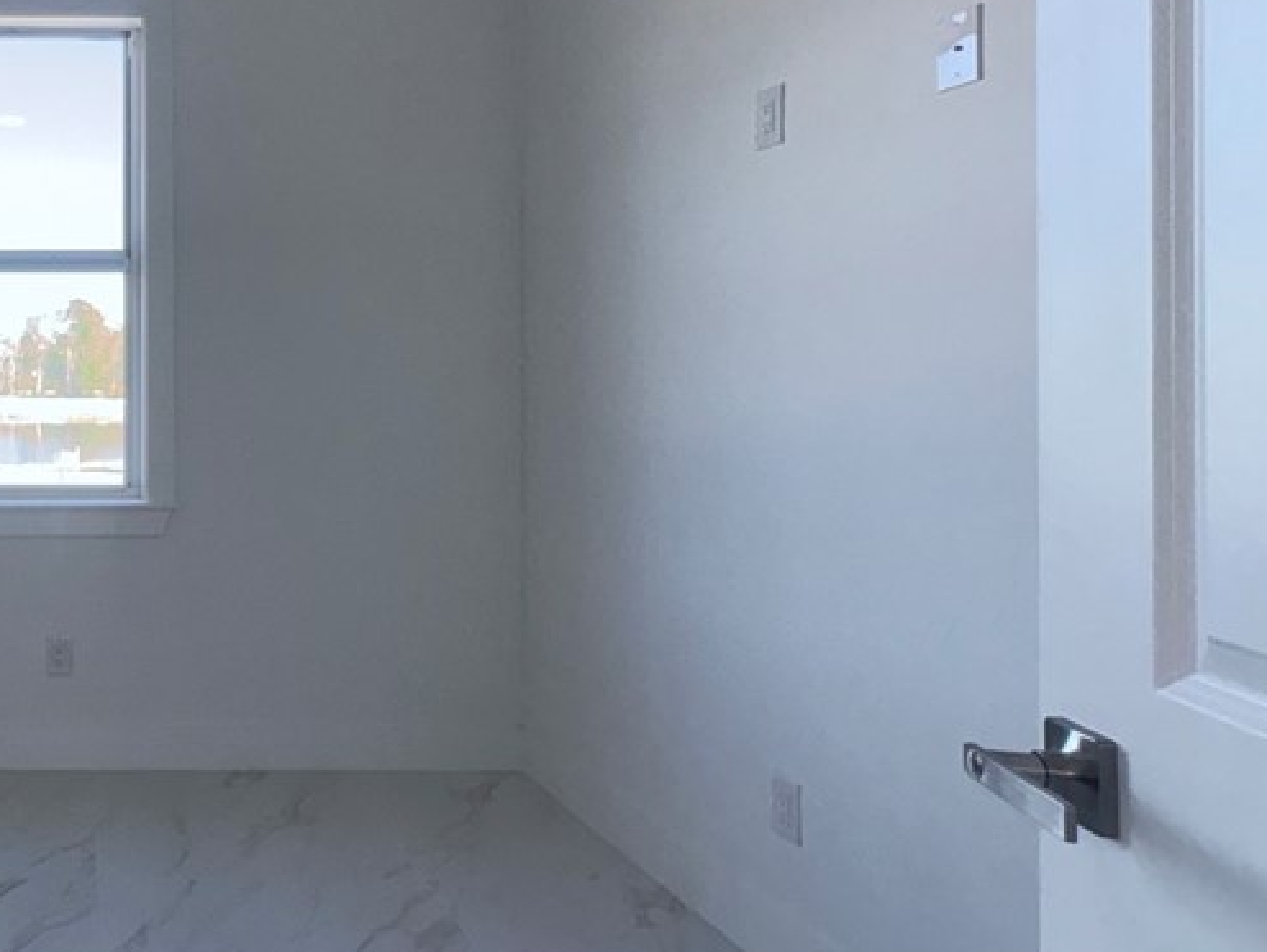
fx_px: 1062
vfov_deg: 47.9
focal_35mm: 29
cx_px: 28
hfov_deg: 50.9
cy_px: 375
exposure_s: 1/161
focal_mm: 2.22
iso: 64
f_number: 2.2
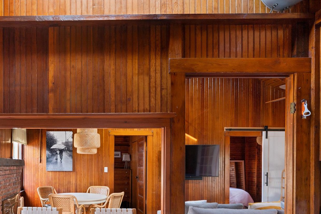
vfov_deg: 41.3
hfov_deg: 57.4
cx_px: 65
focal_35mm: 30
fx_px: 267
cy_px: 178
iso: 320
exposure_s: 1/8
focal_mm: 18
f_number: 7.1
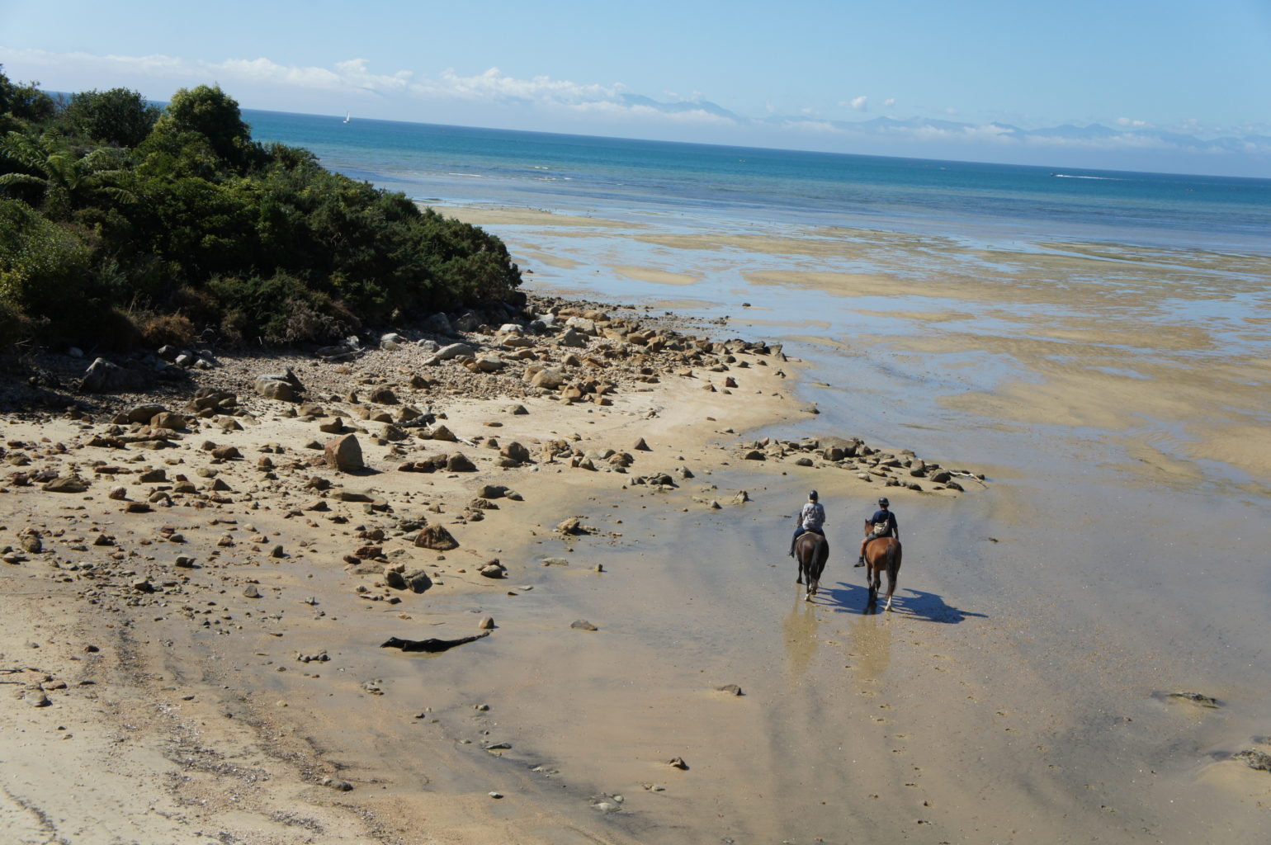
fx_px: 1693
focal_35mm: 48
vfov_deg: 28.0
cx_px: 636
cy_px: 422
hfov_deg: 41.1
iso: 200
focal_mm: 32
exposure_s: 1/640
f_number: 8
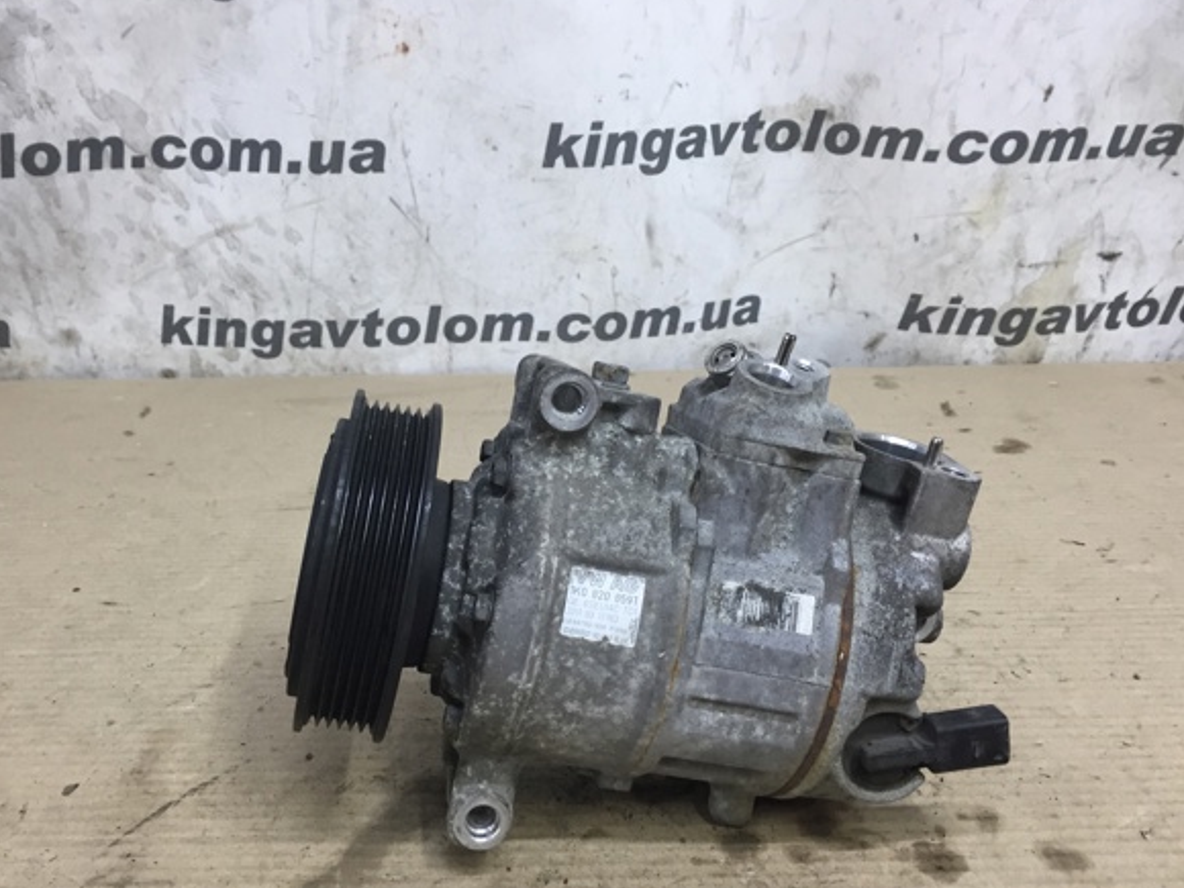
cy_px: 461
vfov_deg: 44.2
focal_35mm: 32
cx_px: 535
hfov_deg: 56.7
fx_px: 1095
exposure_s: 1/33
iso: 64
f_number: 2.2
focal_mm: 4.15
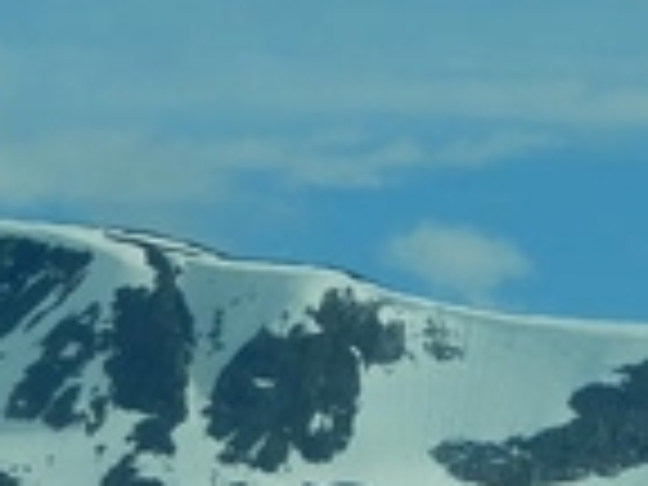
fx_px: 11194
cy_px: 446
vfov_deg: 2.5
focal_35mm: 598
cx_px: 428
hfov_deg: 3.3
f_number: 5.2
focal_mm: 25.9
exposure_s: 1/800
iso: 160
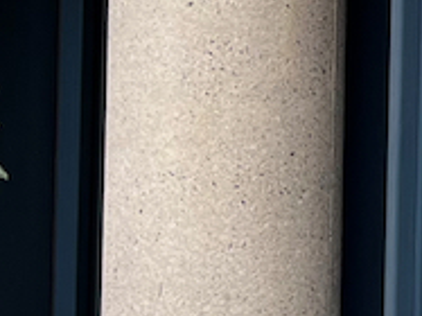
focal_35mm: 178
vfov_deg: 8.3
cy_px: 131
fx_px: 2169
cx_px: 1345
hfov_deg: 8.8
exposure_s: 1/238
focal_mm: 5.1
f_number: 1.6
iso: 40
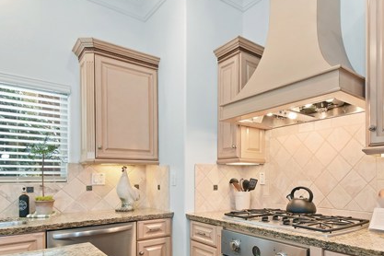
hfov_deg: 74.3
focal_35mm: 23
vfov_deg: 53.3
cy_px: 183
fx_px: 245
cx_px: 249
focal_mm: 10
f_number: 8
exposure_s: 1/20
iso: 1000
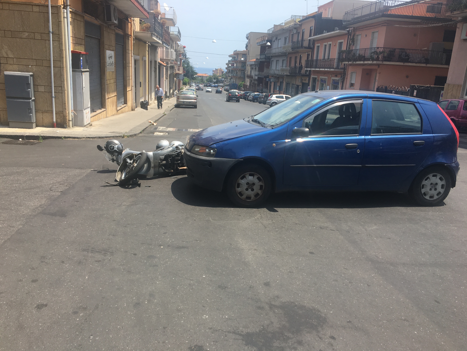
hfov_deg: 61.7
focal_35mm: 29
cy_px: 176
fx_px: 391
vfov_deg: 48.2
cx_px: 234
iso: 25
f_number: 2.2
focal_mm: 4.15
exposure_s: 1/1099
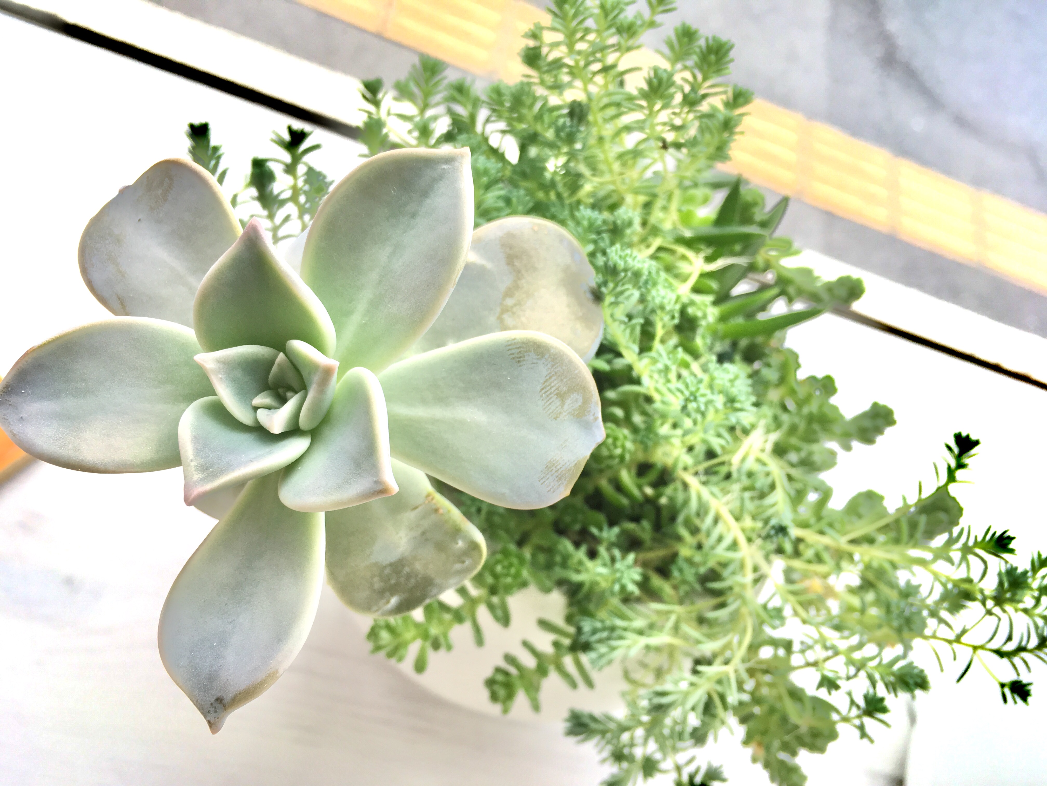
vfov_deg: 48.2
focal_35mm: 29
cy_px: 393
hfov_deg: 61.7
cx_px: 524
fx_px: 877
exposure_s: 1/120
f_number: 2.2
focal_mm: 4.15
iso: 32
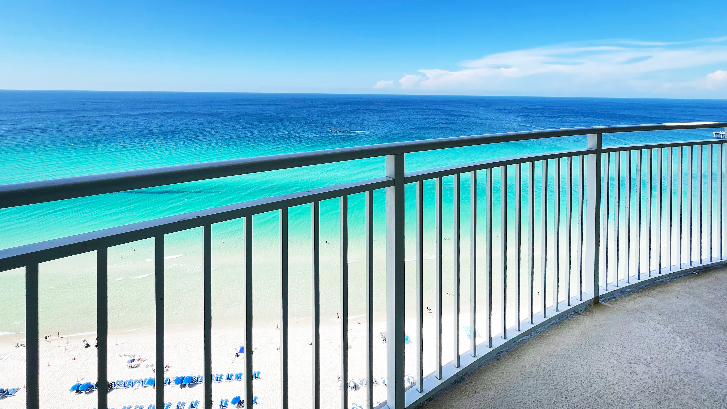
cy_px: 125
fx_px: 289
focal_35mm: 15
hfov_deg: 102.9
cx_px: 378
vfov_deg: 67.9
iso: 32
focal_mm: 1.57
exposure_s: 1/485
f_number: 1.8
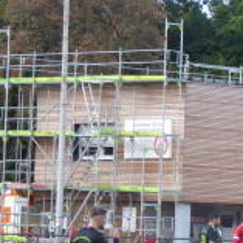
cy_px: 178
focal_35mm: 314
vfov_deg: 5.6
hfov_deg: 5.5
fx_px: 2494
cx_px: 313
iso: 125
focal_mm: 22.3
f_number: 5.2
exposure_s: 1/60
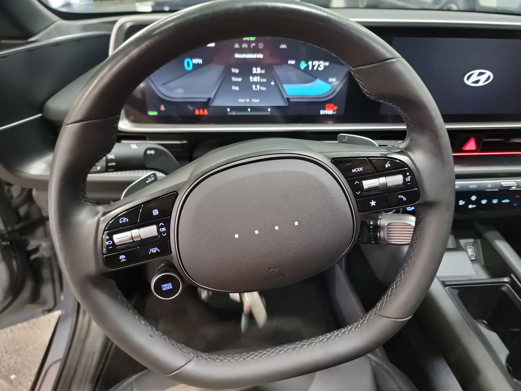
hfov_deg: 71.6
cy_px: 196
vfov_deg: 56.8
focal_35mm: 24
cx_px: 260
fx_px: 361
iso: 1337
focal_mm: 6.7
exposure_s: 1/14
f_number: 1.8
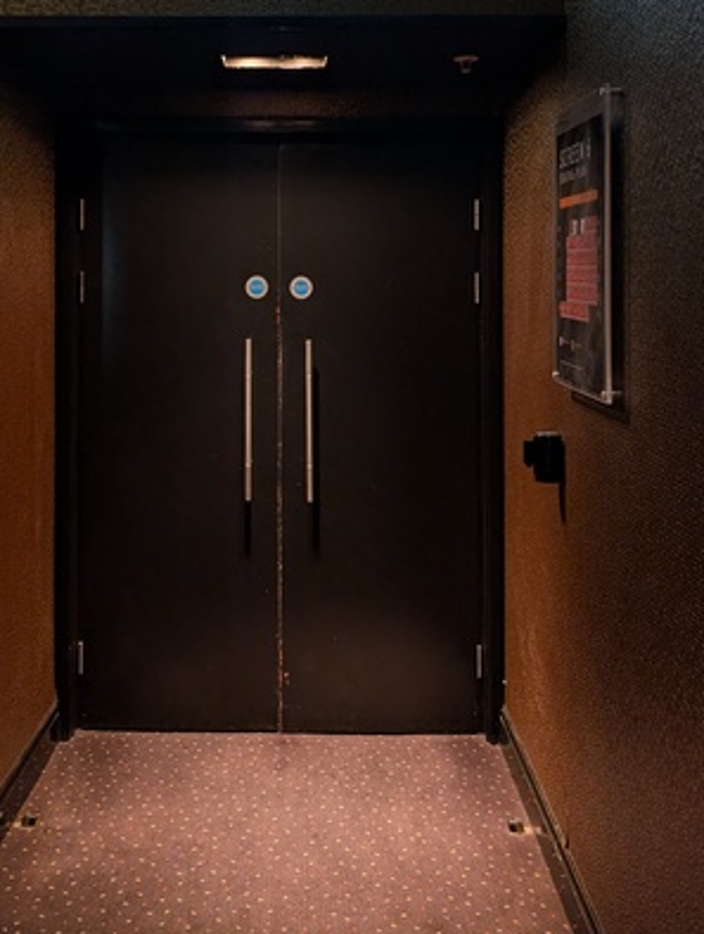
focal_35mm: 39
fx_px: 1054
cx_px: 292
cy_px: 270
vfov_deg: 46.6
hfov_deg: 36.8
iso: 93
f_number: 1.68
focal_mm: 6.9
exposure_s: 1/50
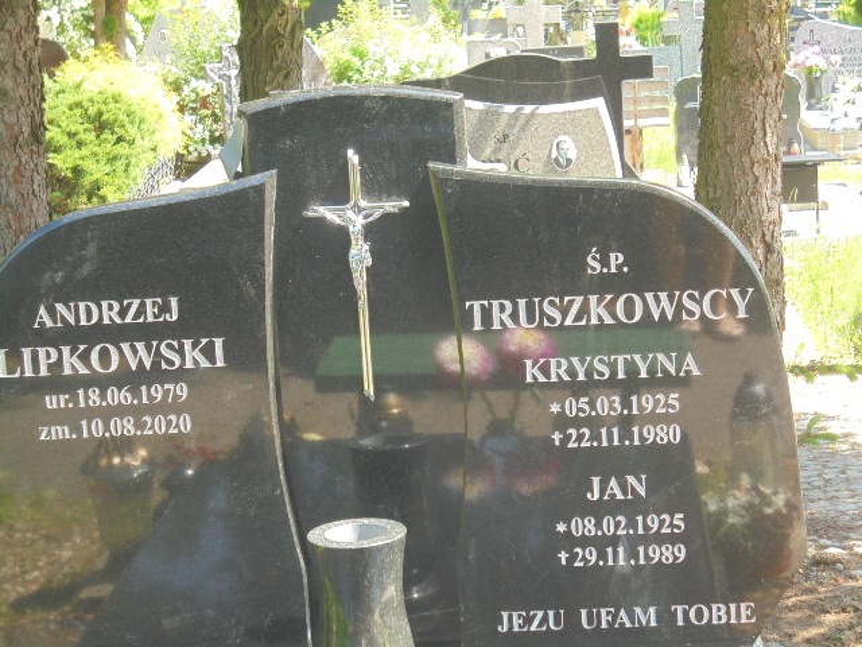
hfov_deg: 20.9
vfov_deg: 15.7
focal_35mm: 94
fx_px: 2341
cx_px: 431
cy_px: 324
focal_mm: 16.9
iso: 100
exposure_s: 1/60
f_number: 4.7
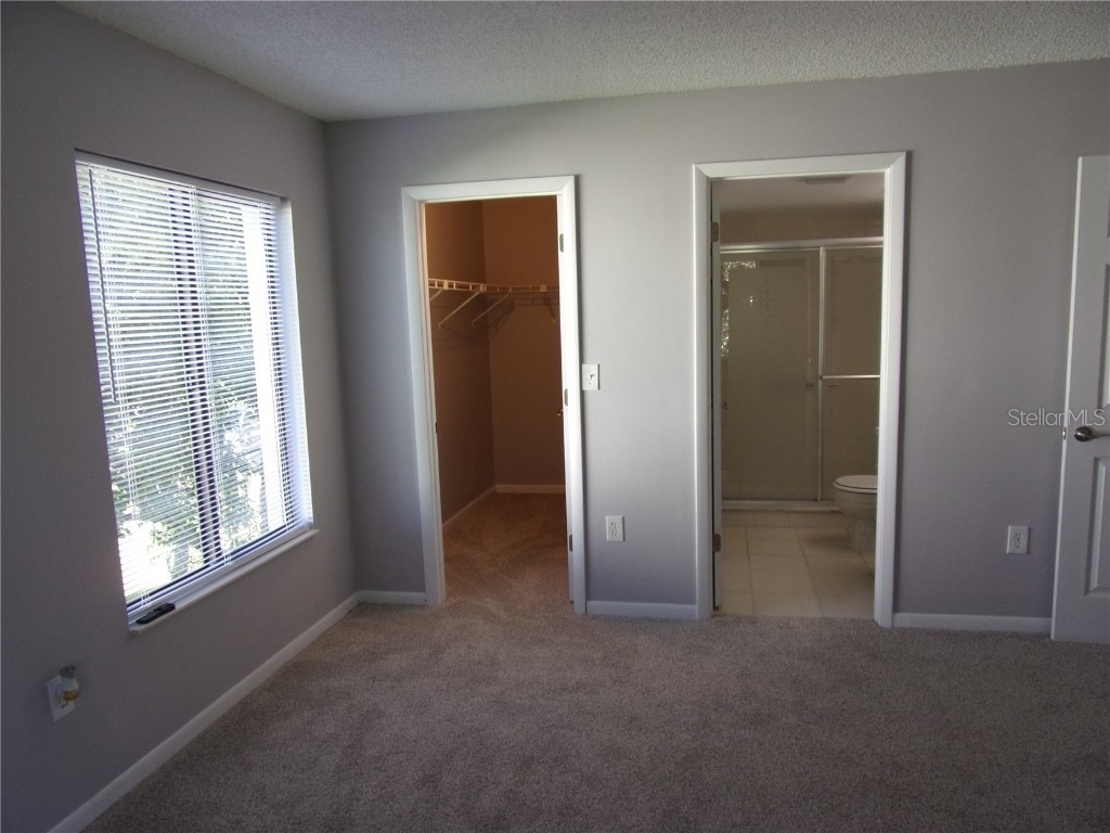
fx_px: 770
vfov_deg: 56.8
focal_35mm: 24
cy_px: 416
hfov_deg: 71.6
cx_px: 555
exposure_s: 1/40
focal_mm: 4.3
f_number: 3.3
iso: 80
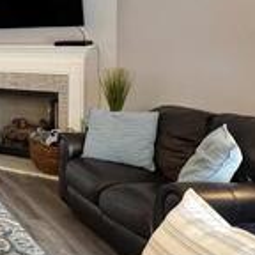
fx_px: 425
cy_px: 67
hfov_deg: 25.1
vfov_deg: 32.8
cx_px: -131
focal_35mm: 51
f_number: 1.8
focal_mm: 1.57
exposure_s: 1/60
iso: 160
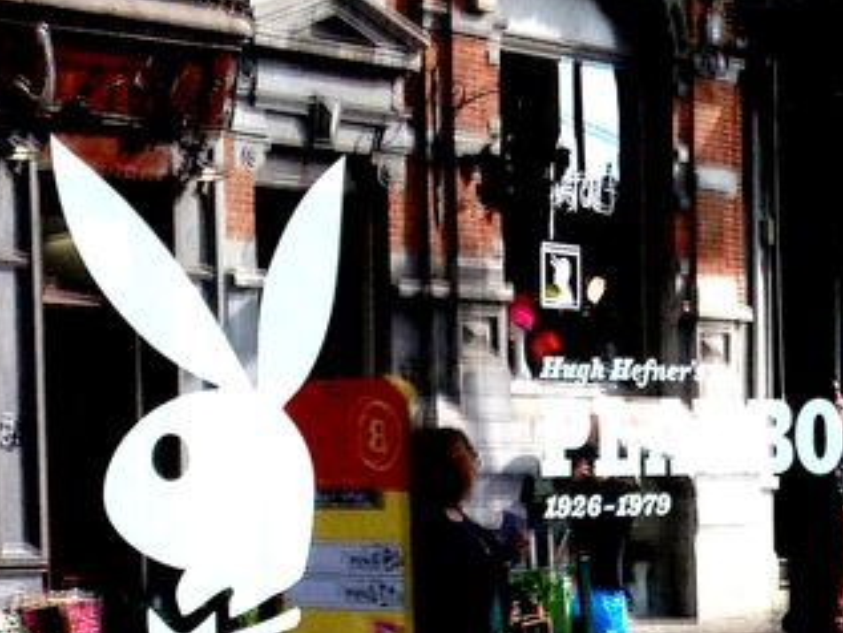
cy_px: 739
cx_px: 660
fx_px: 3045
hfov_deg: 15.7
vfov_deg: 11.6
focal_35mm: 125
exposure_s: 1/120
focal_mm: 4.12
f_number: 2.4
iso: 64
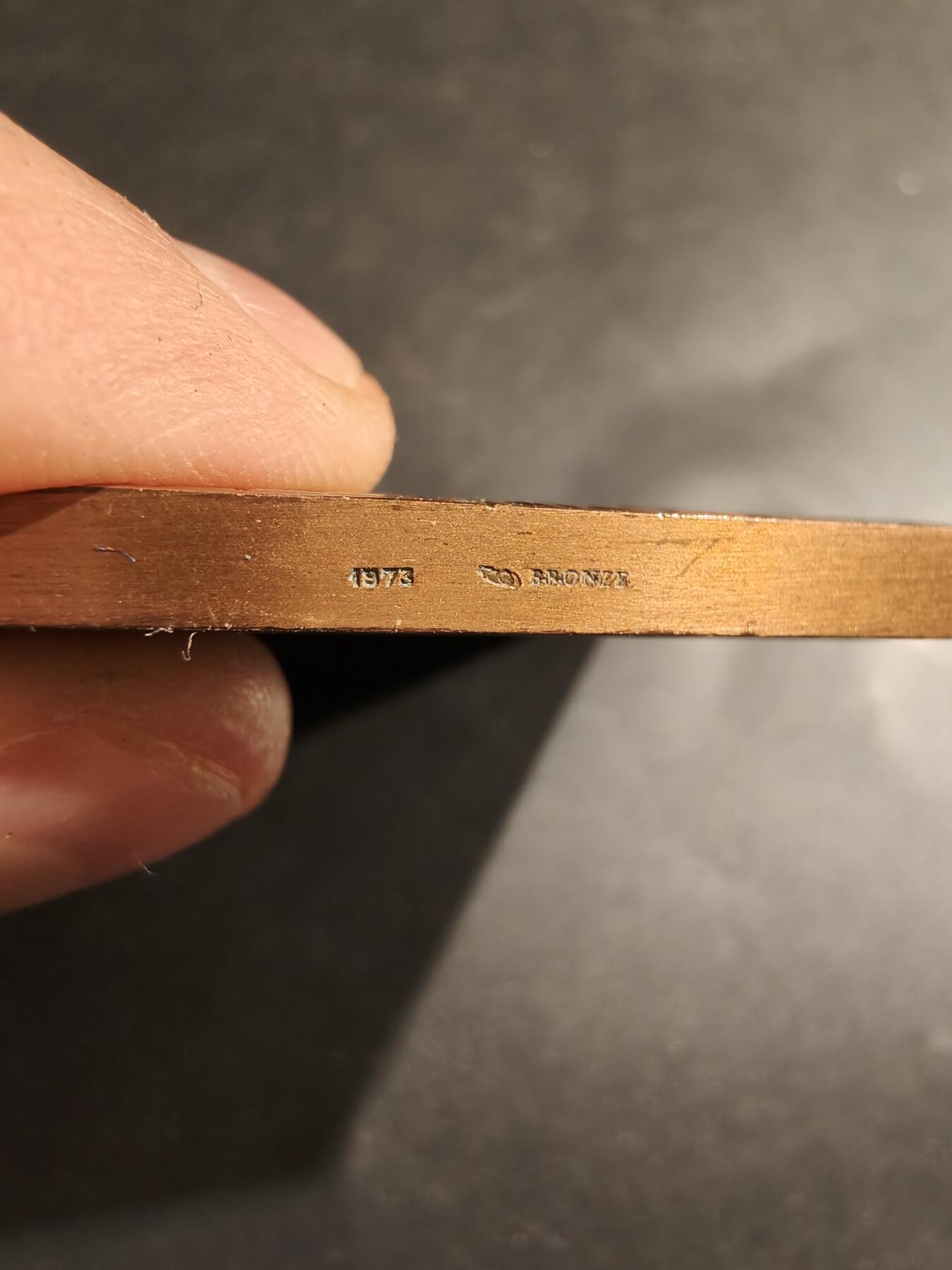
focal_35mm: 23
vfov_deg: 73.9
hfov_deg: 58.9
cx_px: 476
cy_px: 635
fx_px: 843
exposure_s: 1/56.8
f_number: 2
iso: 200
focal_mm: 2.32
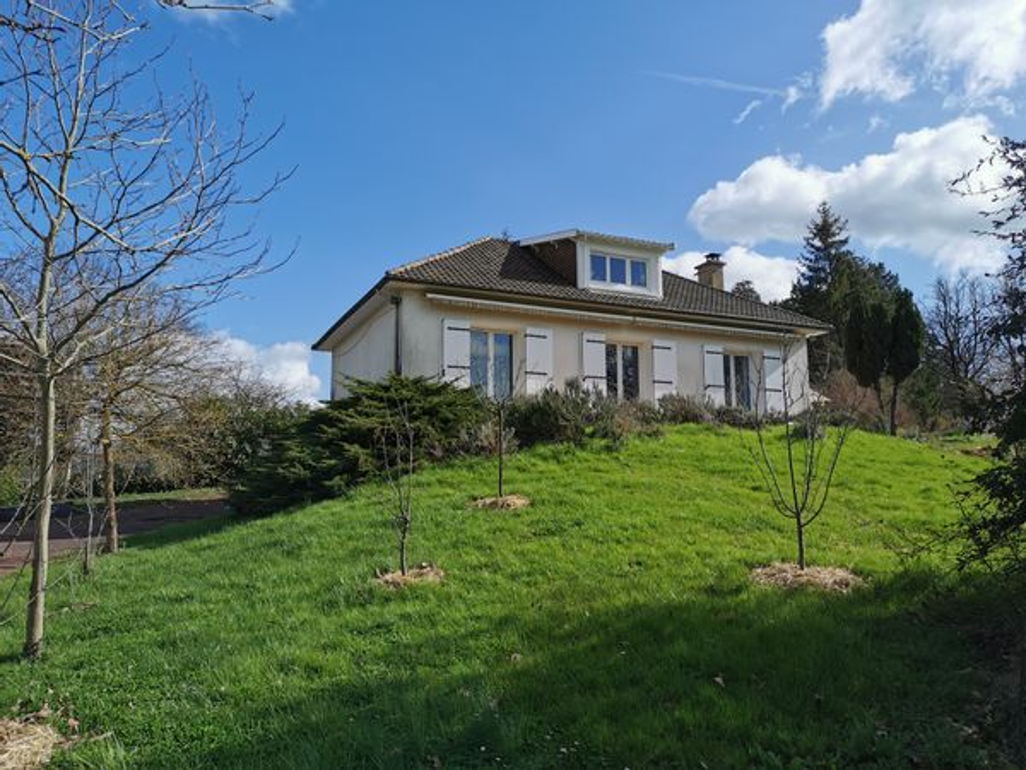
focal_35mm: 27
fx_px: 800
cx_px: 513
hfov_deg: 65.3
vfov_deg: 51.4
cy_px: 385
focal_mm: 5.58
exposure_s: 1/5000
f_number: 1.8
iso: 50
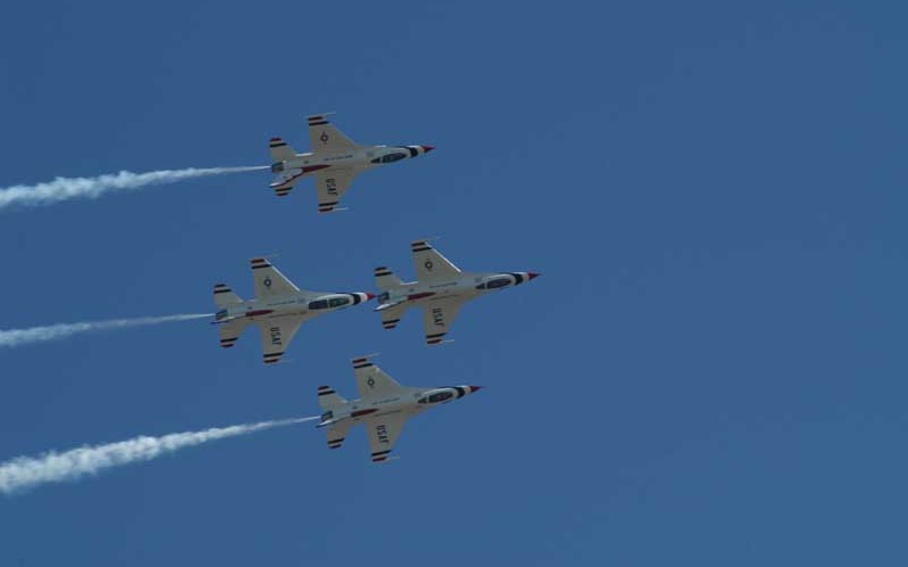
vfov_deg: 4.1
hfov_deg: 6.5
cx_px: 455
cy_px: 270
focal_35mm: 322
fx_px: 7968
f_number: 7.1
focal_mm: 210
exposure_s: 1/750
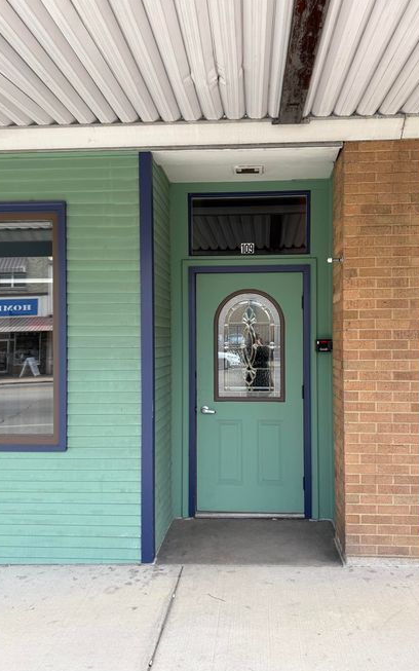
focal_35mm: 26
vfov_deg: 70.4
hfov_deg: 47.5
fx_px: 475
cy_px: 339
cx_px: 228
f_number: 1.78
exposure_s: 1/757
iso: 80
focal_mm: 6.76
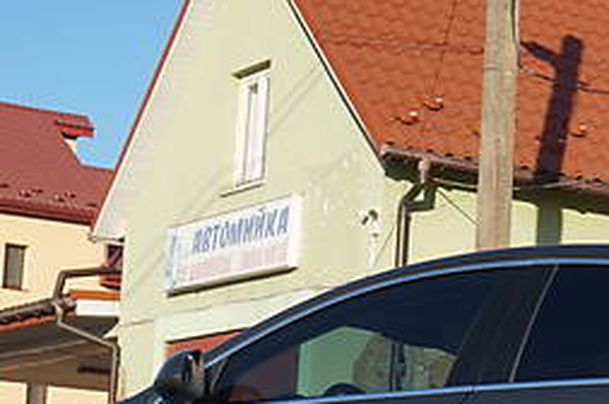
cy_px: 408
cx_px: 635
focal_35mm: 133
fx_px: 2247
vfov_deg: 10.2
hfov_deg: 15.1
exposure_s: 1/200
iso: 100
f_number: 8
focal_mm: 28
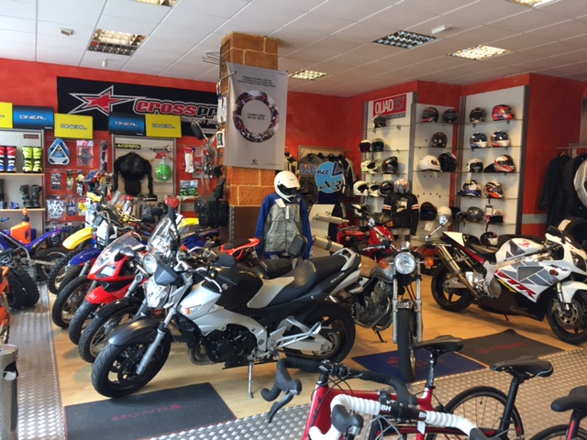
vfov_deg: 48.2
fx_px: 492
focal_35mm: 29
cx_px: 294
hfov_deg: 61.7
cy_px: 220
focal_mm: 4.15
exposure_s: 1/33
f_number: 2.2
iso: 100
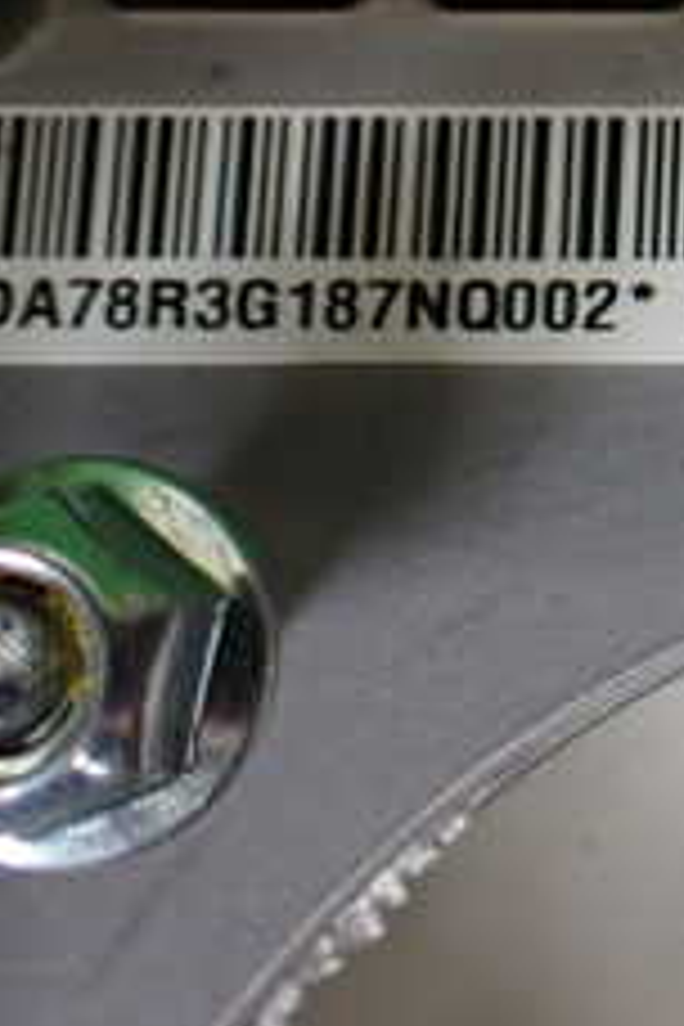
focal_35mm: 82
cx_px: 1130
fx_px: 2337
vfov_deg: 23.9
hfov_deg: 15.0
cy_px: 58
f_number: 2.3
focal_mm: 5.4
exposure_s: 1/125
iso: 320
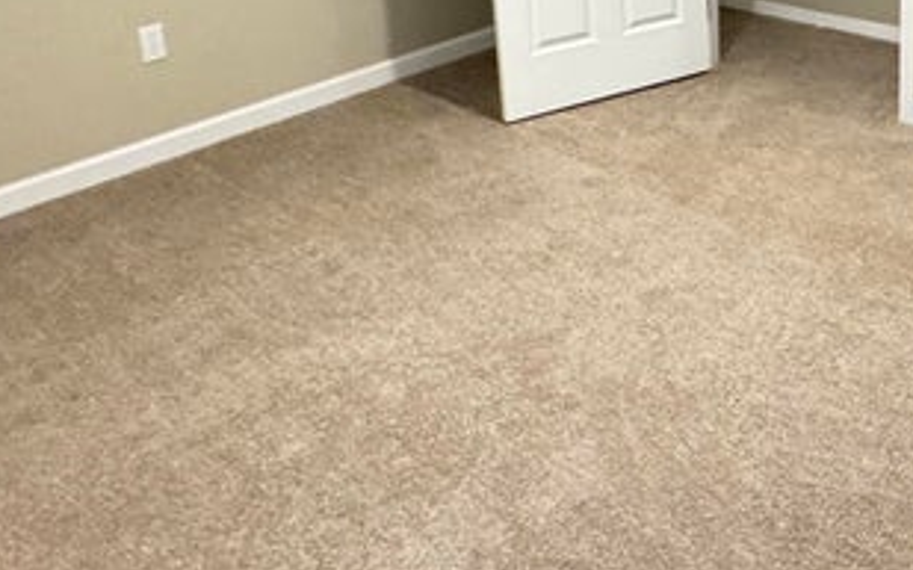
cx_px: 702
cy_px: -62
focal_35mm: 41
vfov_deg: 28.3
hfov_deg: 46.2
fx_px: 1020
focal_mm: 2.22
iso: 1000
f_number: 2.2
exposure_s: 1/60
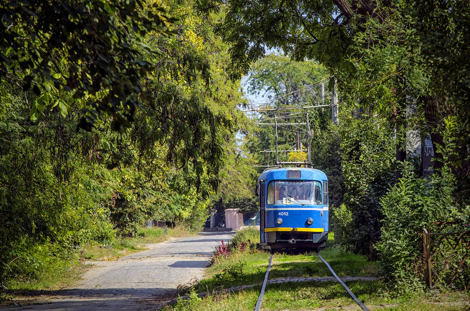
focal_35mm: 183
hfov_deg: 11.3
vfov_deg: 7.5
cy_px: 156
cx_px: 235
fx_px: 2384
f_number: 8
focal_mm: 122
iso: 200
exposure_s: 1/400
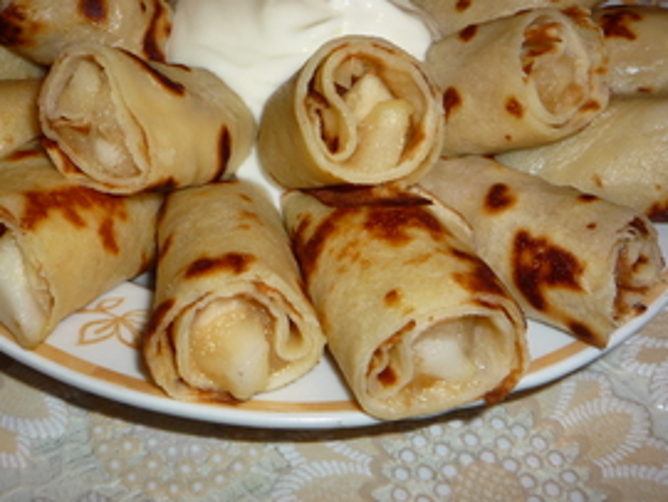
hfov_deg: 38.0
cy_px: 136
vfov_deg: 28.8
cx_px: 275
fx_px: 966
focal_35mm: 50
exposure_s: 1/30
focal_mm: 5.2
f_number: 4
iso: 100
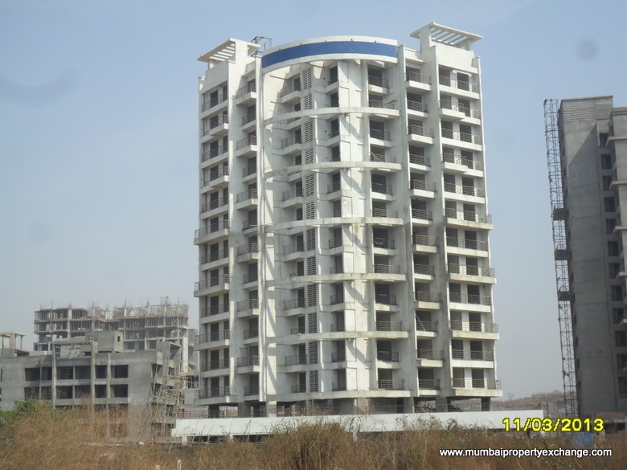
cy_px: 235
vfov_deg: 23.3
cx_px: 314
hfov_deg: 30.7
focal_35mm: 63
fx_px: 1141
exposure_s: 1/500
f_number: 5.6
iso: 100
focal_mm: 11.2
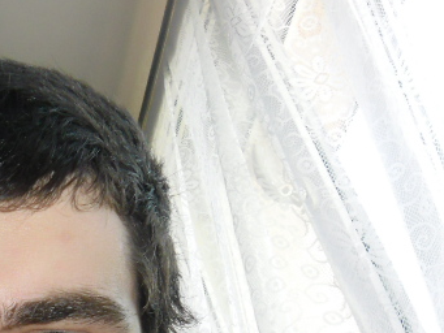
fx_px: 1039
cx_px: -55
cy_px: 408
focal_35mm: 81
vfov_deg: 17.3
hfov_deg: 22.6
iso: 80
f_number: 3.5
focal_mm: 4.9
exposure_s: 1/45
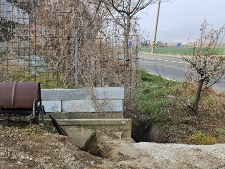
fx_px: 260
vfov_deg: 35.6
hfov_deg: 44.8
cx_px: 49
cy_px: 113
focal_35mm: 40
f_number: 1.8
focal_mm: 5.4
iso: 32
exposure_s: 1/512
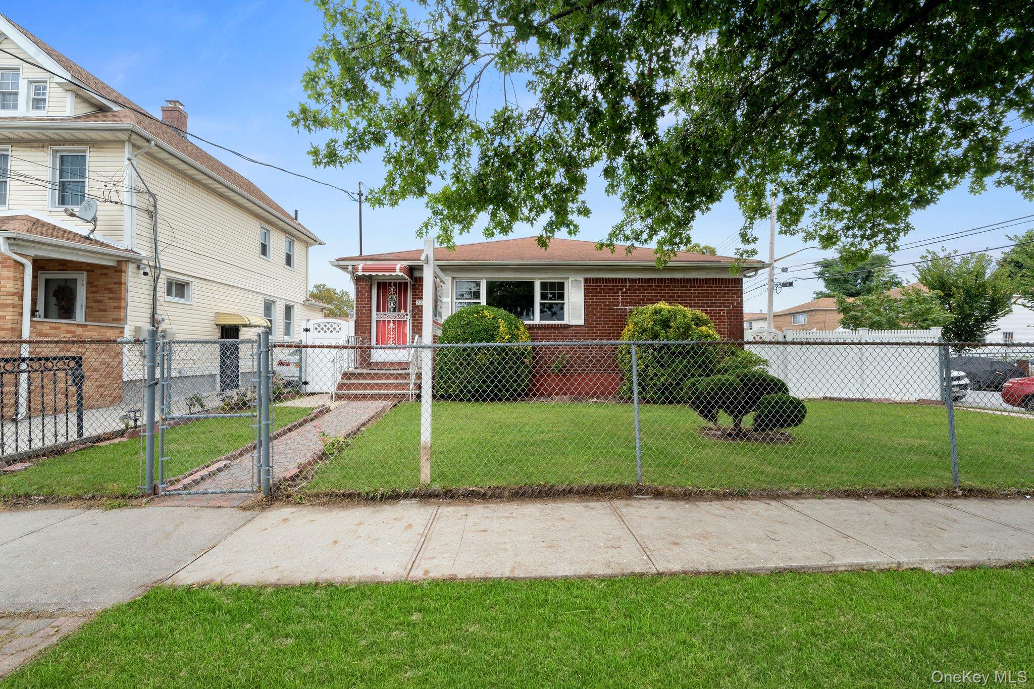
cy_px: 344
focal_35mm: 14
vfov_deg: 81.2
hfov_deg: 104.3
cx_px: 517
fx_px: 402
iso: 400
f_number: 10
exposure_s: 1/100
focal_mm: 14
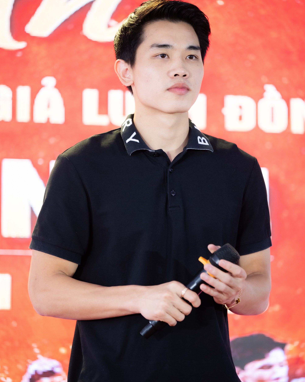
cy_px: 189
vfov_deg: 10.7
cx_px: 152
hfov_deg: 8.5
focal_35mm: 181
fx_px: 2042
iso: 1250
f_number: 2.8
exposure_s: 1/400
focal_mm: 160
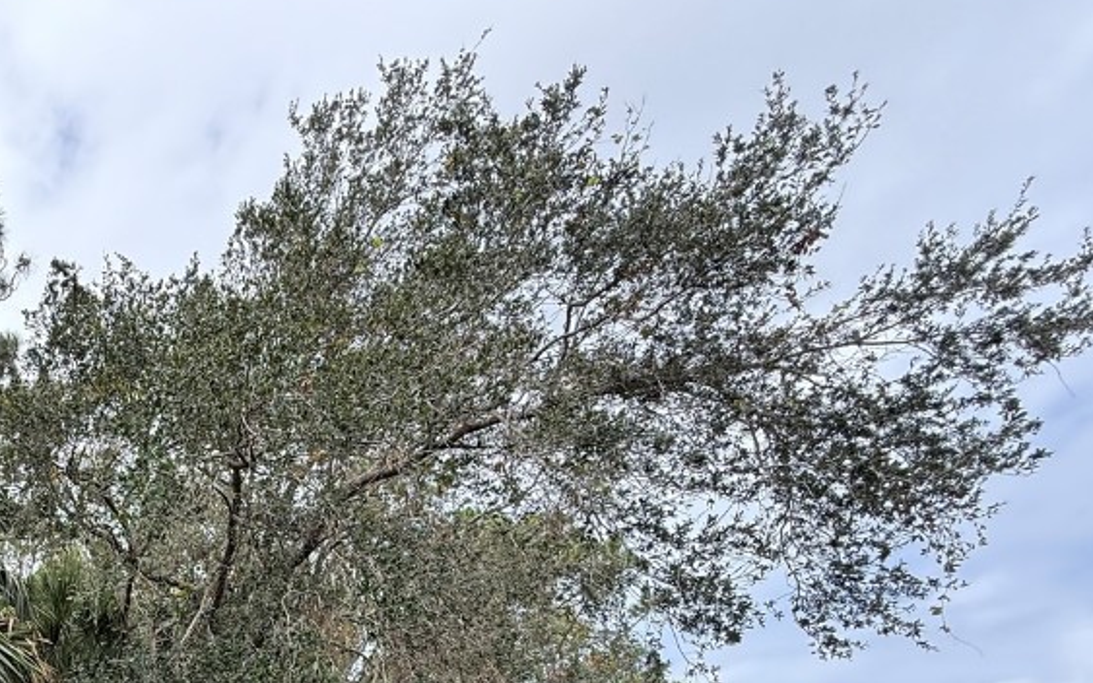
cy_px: 716
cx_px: 144
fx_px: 804
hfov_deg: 59.9
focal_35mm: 27
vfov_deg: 39.3
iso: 64
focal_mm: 2.22
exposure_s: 1/347
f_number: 2.2
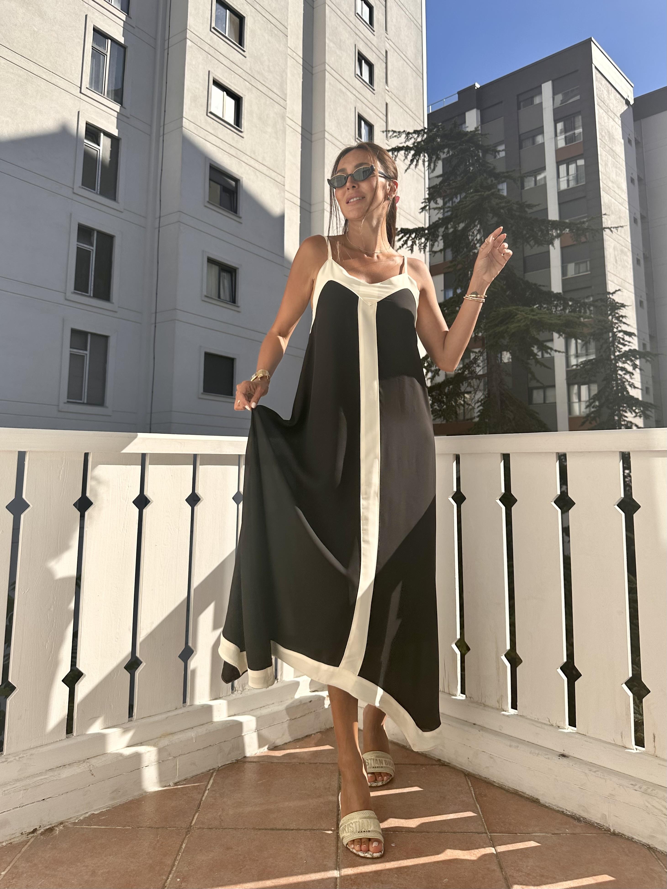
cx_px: 334
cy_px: 444
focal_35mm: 24
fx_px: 617
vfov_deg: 71.6
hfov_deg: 56.8
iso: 80
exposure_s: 1/5525
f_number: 1.78
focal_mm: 6.86
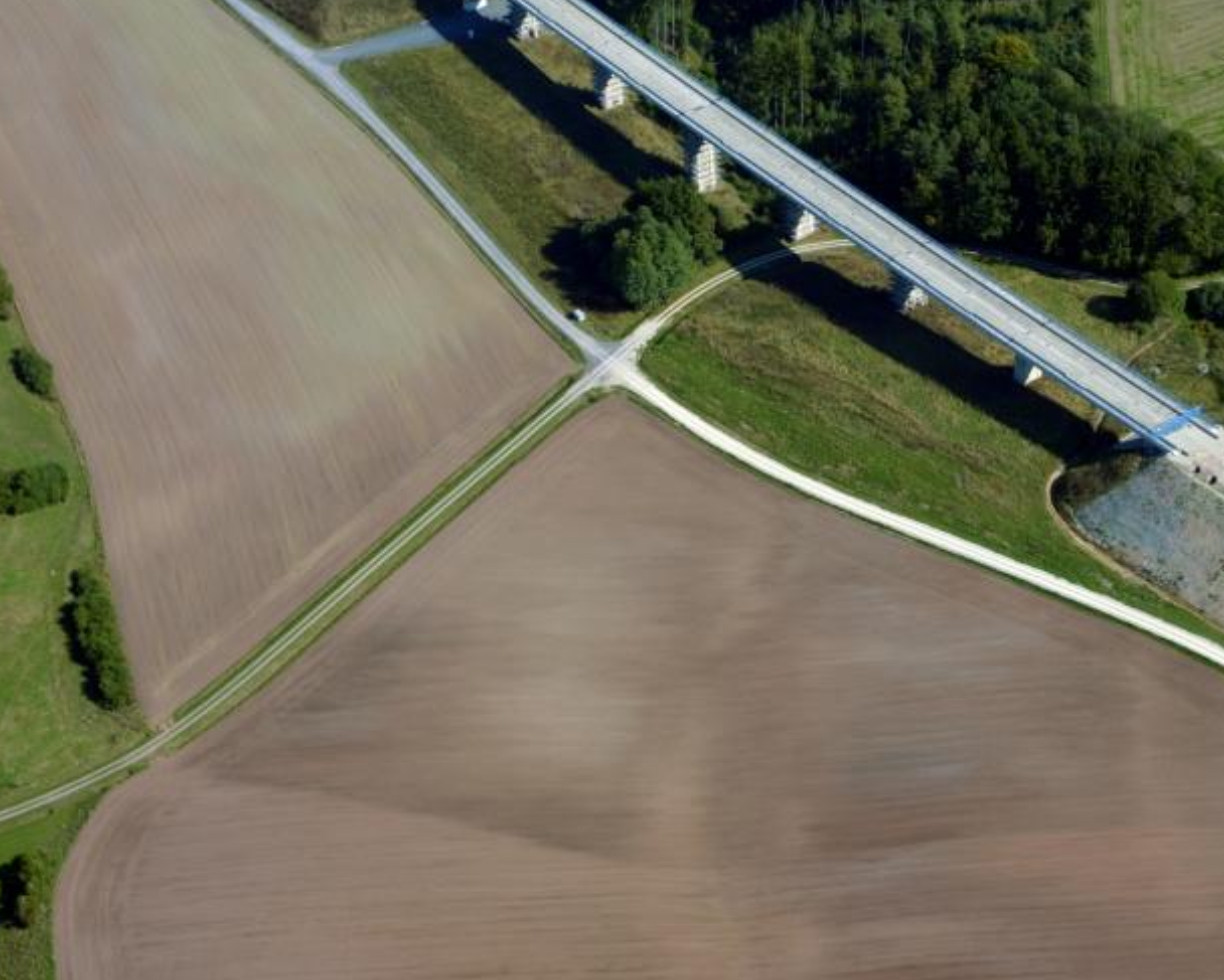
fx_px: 2863
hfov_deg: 24.0
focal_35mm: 79
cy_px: 323
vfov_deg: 19.4
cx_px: 852
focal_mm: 50
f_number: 5
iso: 100
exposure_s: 1/1000
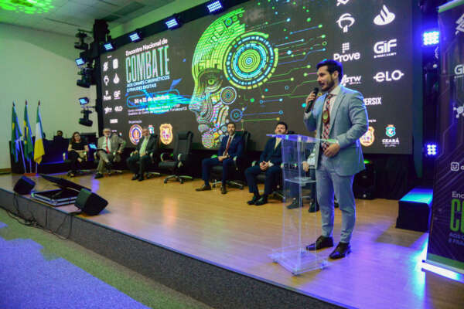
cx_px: 232
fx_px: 309
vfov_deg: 53.1
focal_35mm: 24
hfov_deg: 73.7
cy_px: 154
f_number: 2.8
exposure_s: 1/640
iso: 6400
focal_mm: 24
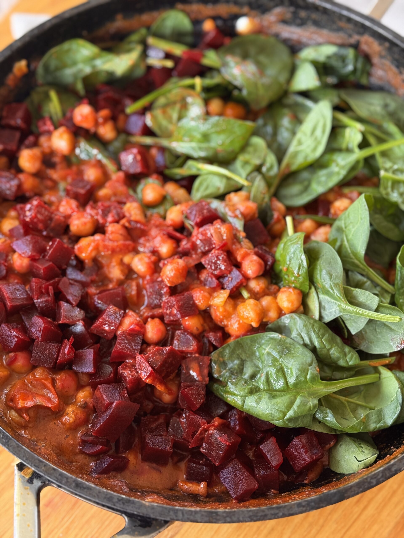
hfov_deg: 30.3
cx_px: 202
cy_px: 269
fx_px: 747
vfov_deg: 39.7
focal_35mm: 48
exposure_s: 1/121
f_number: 1.78
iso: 80
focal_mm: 6.76
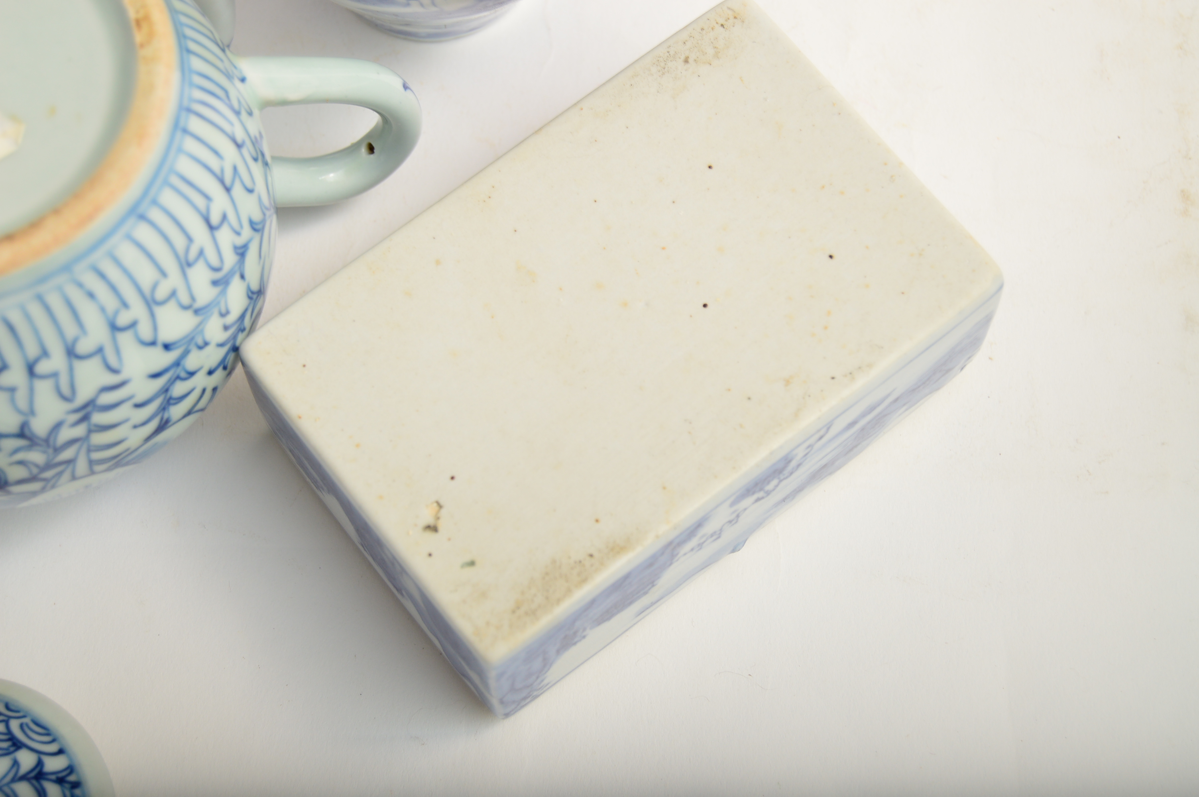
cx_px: 600
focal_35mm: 69
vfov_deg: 19.7
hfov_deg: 29.3
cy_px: 398
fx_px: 2296
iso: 200
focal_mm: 46
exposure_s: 1/200
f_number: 5.3
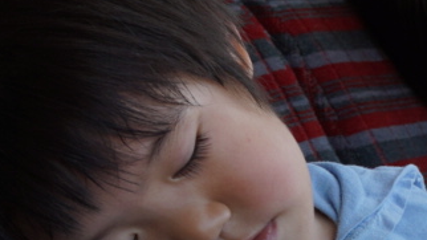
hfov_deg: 10.8
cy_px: -25
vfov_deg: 6.6
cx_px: 829
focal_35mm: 184
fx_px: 2083
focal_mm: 35
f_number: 6.3
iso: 160
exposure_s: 1/80
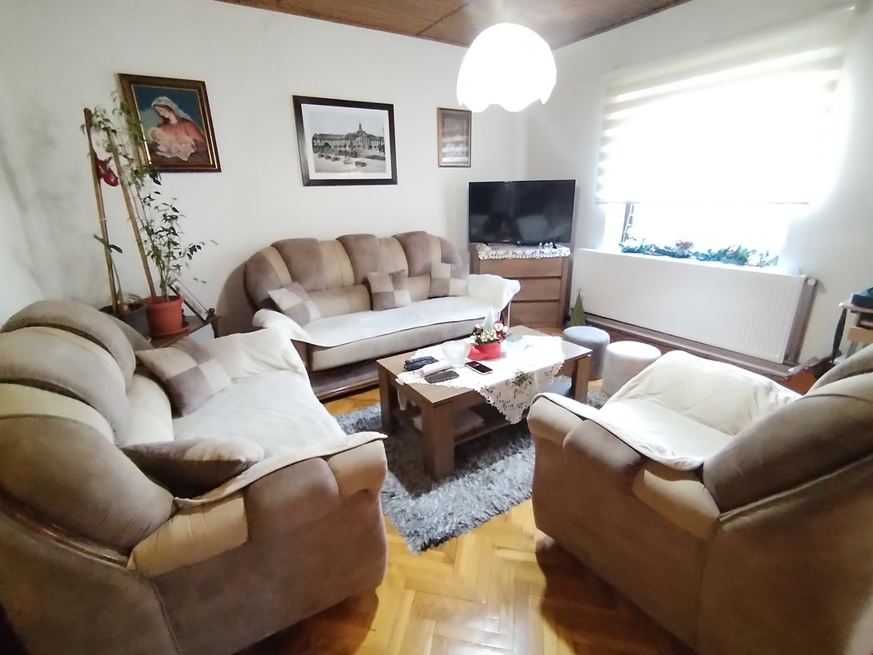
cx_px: 436
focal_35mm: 16
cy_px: 328
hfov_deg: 94.5
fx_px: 403
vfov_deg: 78.1
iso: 1477
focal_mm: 1.42
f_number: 2.2
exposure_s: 1/16.7
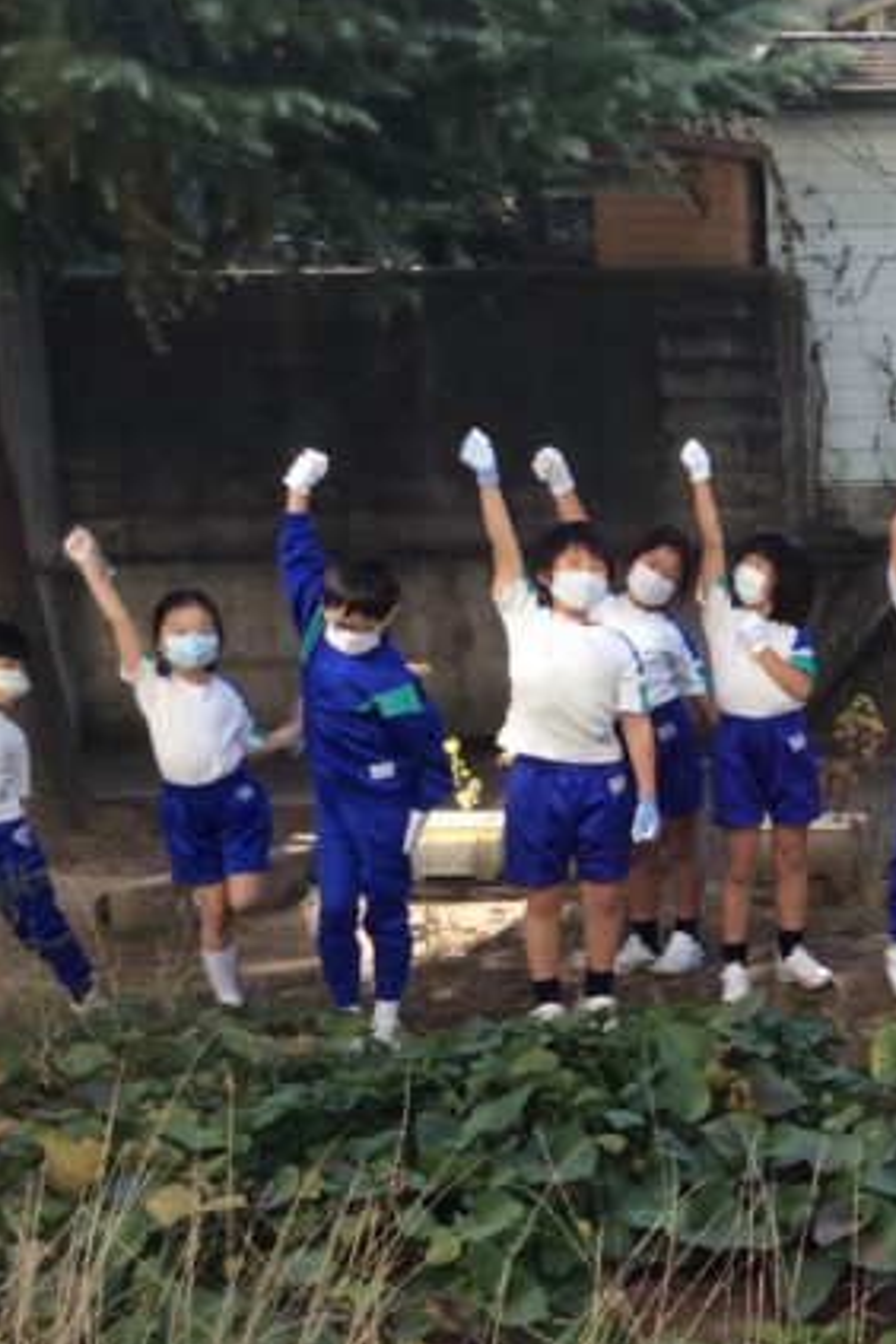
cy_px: 720
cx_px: 1080
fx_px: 2053
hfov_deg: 22.6
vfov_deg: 36.2
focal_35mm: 55
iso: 32
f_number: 2.4
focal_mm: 3.3
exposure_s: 1/355
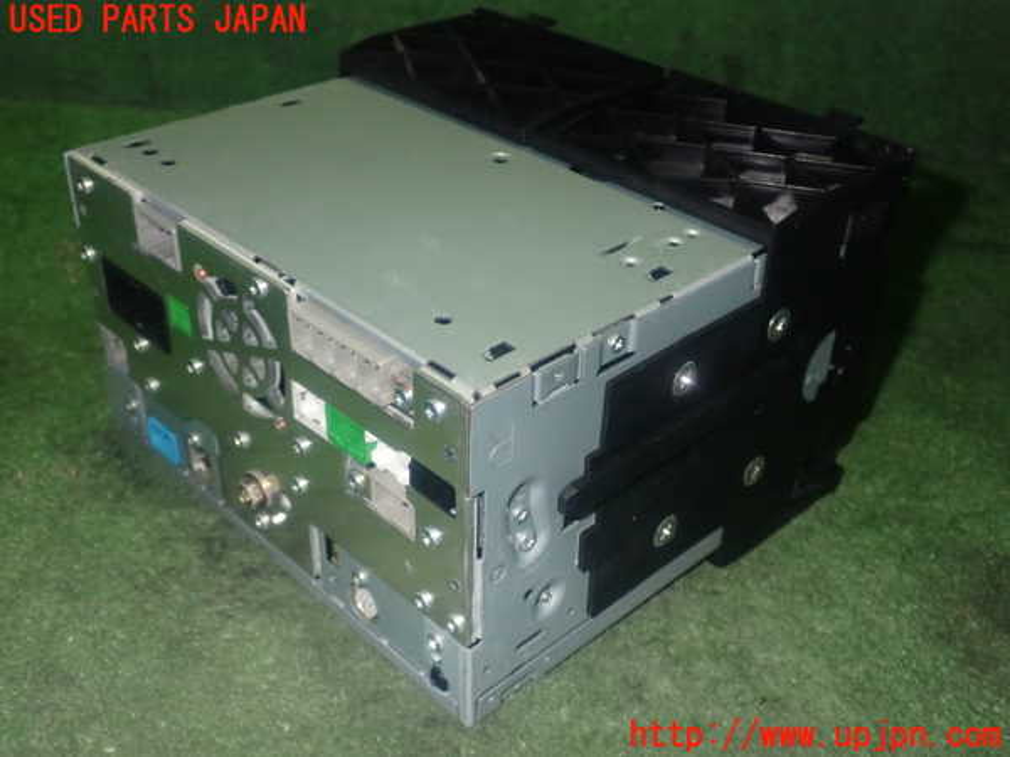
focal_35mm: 41
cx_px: 505
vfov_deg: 35.1
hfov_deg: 45.8
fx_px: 1196
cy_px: 378
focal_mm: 7.31
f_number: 8
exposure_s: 1/40
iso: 800
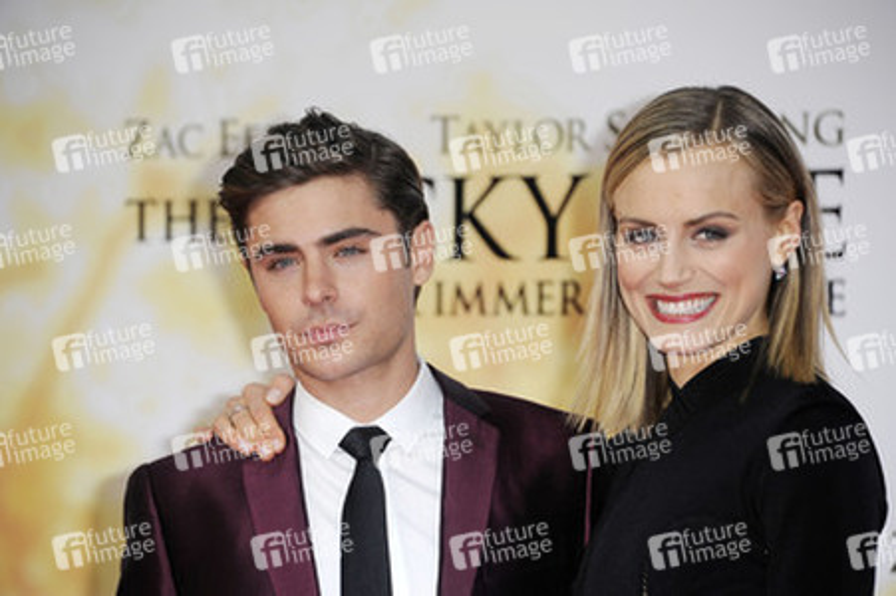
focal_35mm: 250
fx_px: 6217
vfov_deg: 5.5
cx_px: 448
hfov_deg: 8.2
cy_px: 298
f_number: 6.3
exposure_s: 1/250
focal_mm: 250
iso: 800
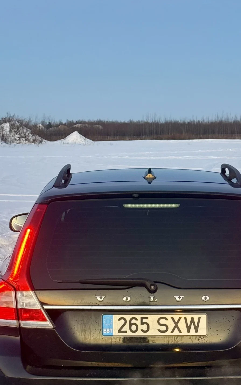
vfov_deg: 22.7
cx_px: 155
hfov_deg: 14.4
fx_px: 956
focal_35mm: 91
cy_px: 261
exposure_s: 1/60
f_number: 1.78
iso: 250
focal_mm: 6.76
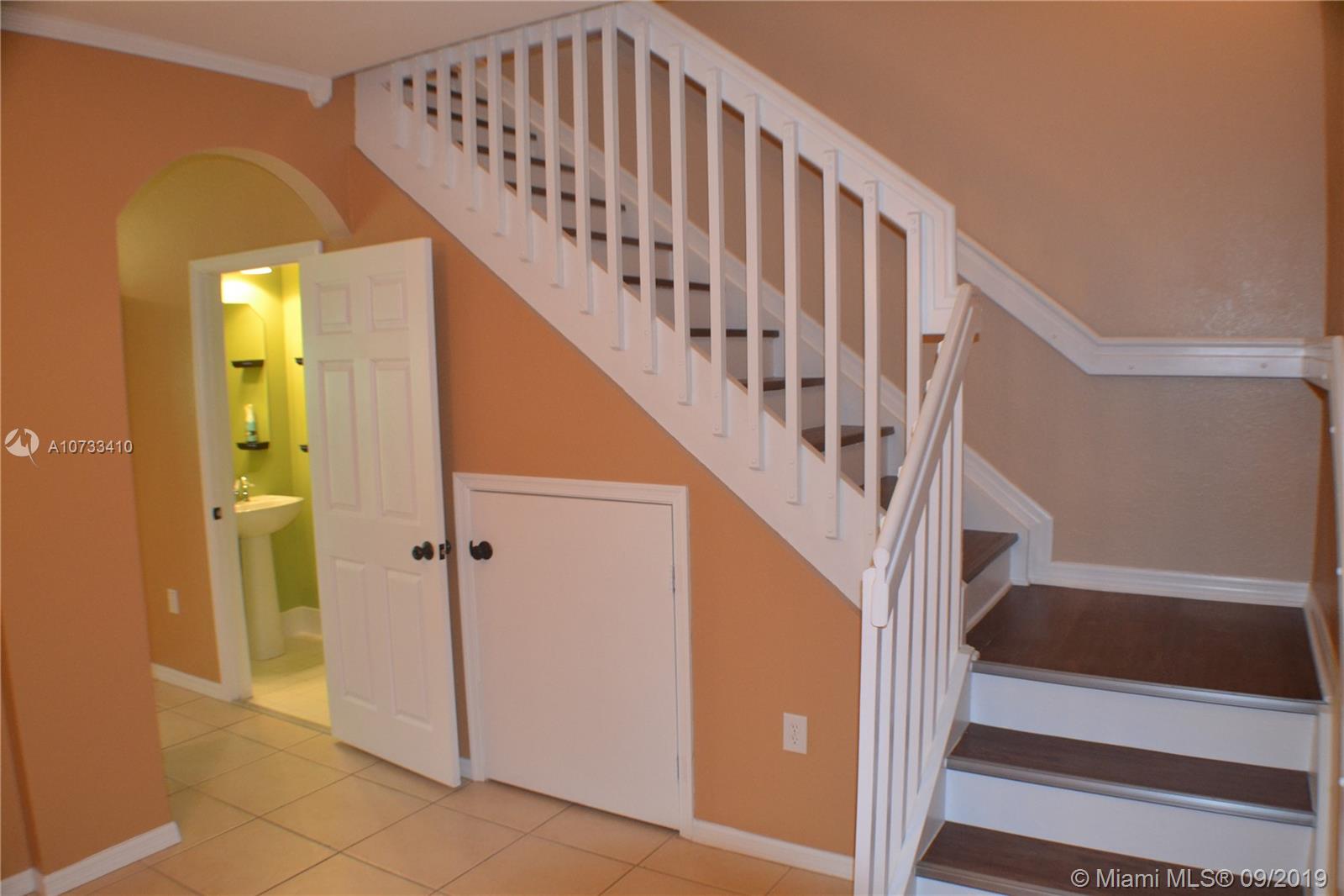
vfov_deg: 40.0
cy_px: 448
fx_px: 1232
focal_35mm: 33
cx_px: 672
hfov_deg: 57.2
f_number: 4
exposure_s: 1/60
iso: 1400
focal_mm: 22
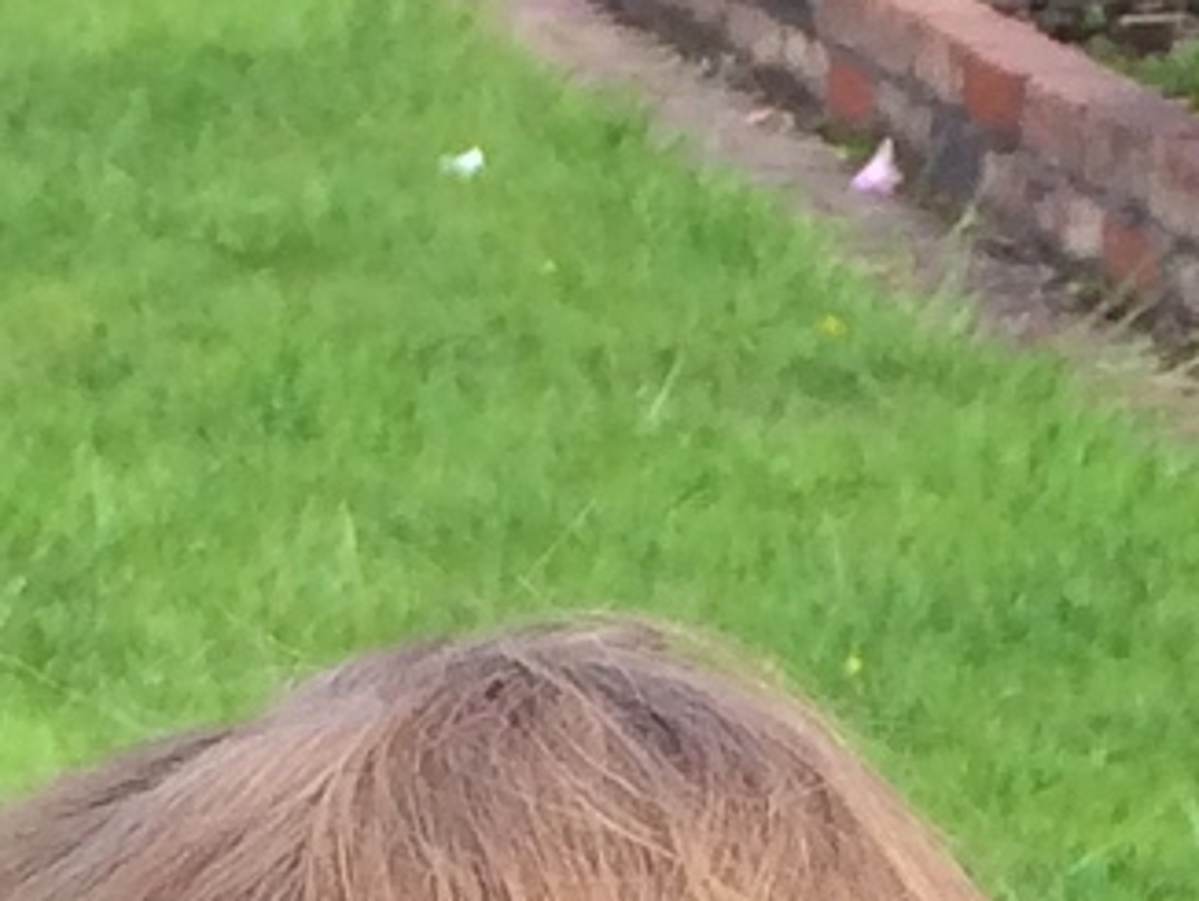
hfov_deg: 8.6
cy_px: 2874
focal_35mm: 230
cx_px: 1056
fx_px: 7972
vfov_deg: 5.9
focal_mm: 4.12
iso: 32
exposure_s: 1/376
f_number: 2.2
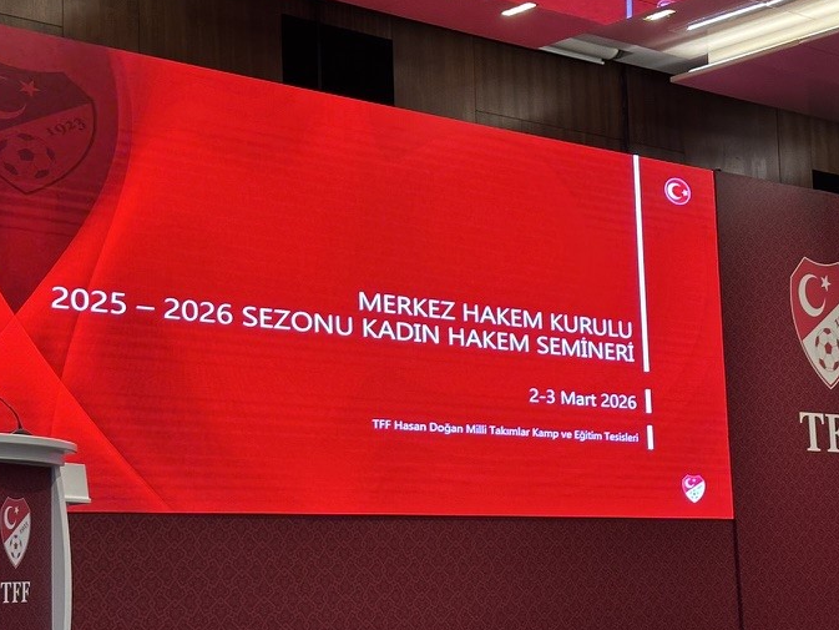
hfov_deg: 26.5
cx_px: 285
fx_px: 1770
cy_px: 346
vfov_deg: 20.2
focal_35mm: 73
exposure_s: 1/33
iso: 250
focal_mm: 6.86
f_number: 1.78
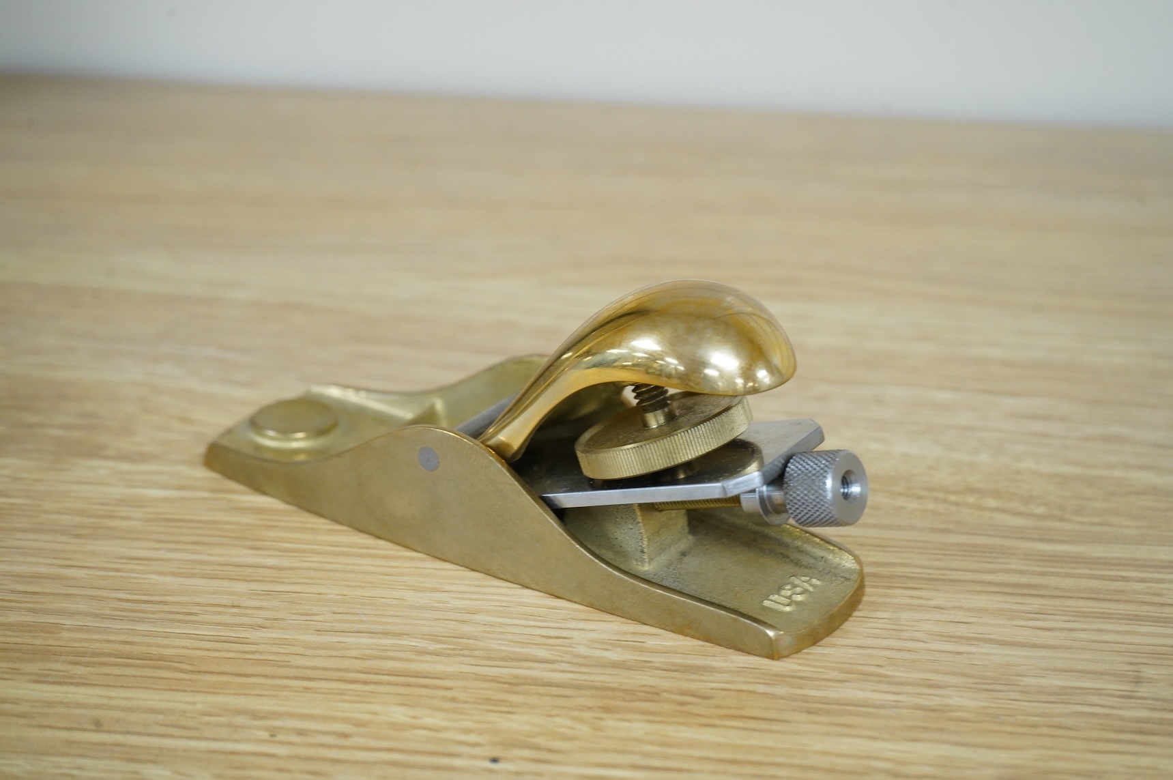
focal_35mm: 70
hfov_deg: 28.9
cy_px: 390
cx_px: 586
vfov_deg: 19.4
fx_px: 2279
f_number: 8
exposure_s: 1/80
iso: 2500
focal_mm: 70
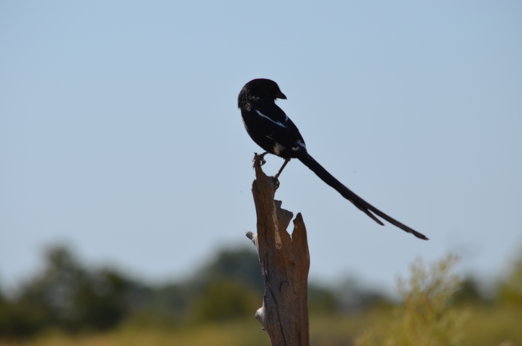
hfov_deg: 5.7
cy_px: 173
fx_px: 5210
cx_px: 261
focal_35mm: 360
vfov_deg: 3.8
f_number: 8
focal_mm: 240
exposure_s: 1/1000
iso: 200
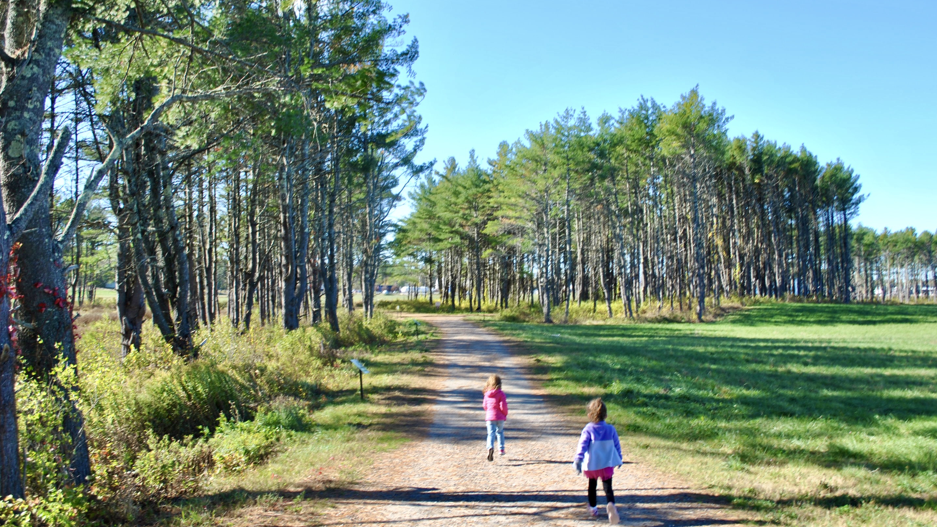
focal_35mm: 35
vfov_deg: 33.7
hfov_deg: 56.6
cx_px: 473
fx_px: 870
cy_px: 256
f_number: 6.3
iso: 100
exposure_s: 1/160
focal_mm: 22
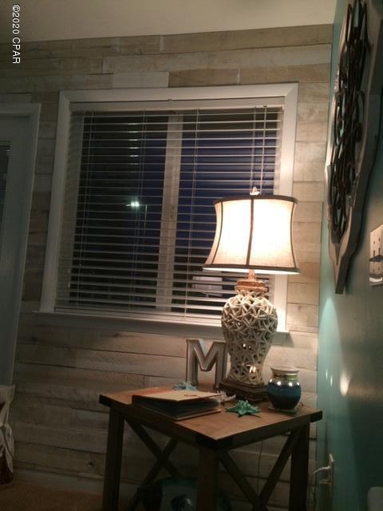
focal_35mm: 29
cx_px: 192
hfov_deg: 48.2
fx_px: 428
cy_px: 256
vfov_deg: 61.7
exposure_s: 1/30
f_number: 2.2
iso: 160
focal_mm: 4.15
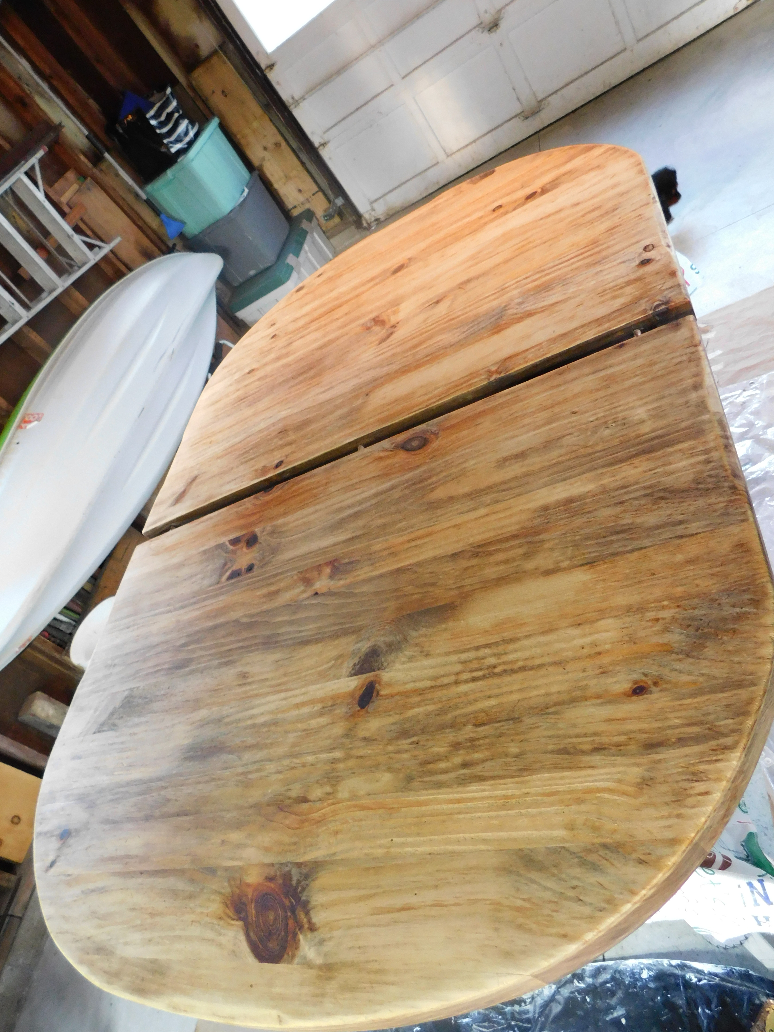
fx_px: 716
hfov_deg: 56.8
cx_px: 383
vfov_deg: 71.6
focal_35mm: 24
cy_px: 527
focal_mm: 4
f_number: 3
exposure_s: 1/13
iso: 400
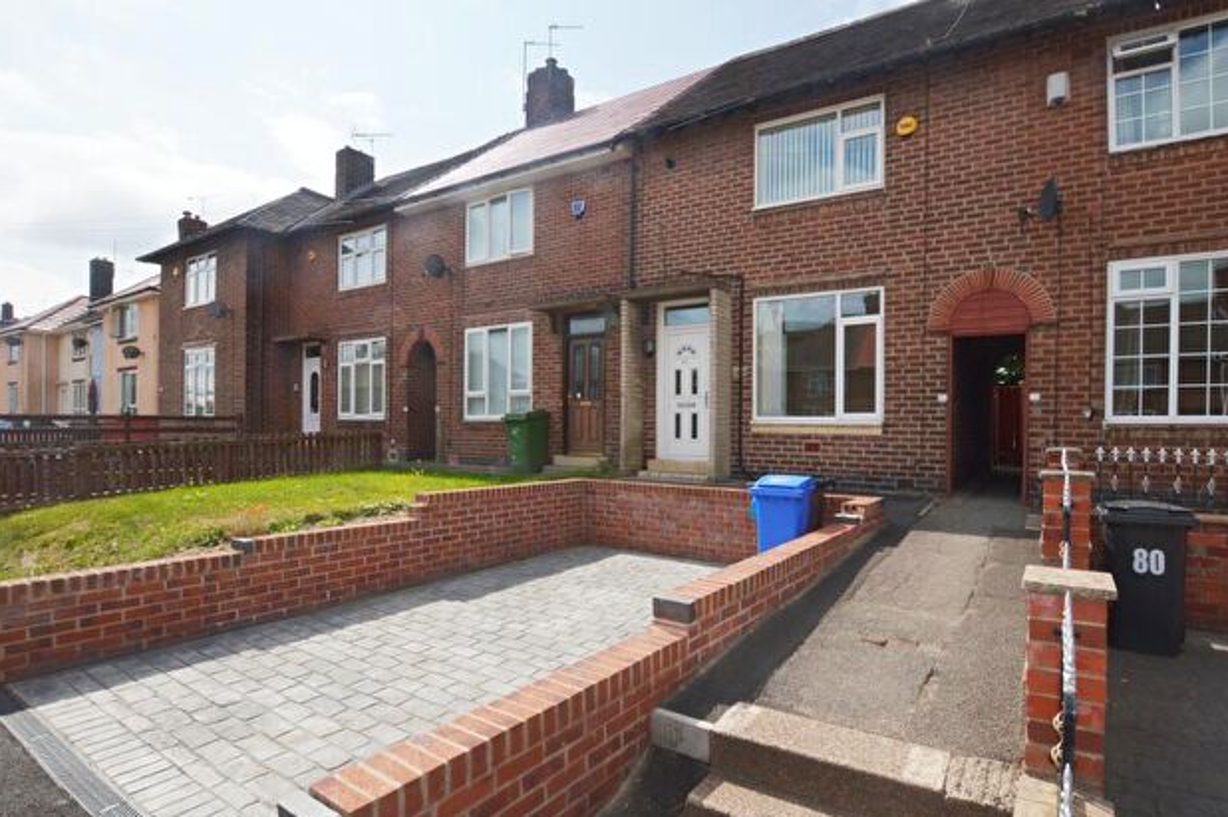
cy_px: 431
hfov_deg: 92.9
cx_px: 688
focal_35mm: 17
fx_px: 579
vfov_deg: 70.3
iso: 100
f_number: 10
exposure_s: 1/200
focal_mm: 10
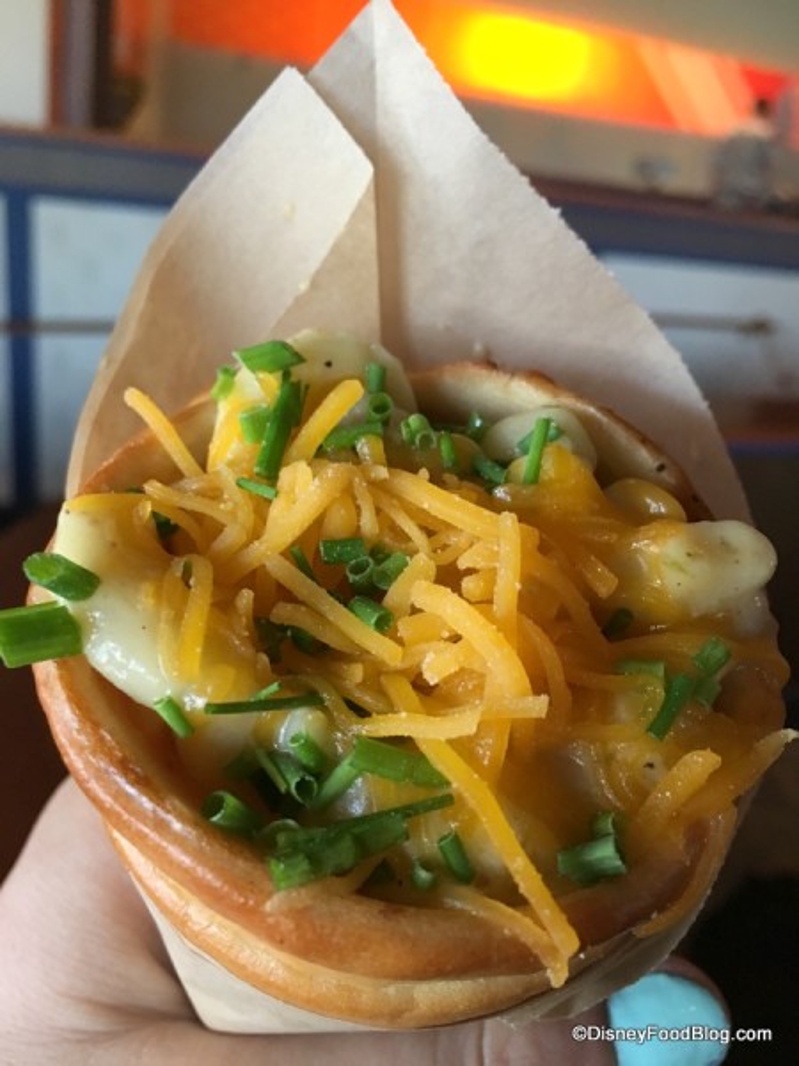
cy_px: 533
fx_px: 892
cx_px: 400
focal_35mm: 29
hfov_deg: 48.2
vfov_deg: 61.7
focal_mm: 4.15
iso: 160
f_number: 2.2
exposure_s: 1/30
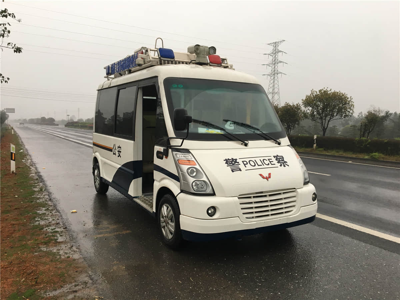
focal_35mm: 29
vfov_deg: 48.2
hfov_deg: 61.7
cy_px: 150
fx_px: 335
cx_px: 200
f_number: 2.2
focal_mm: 4.15
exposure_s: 1/33
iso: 32
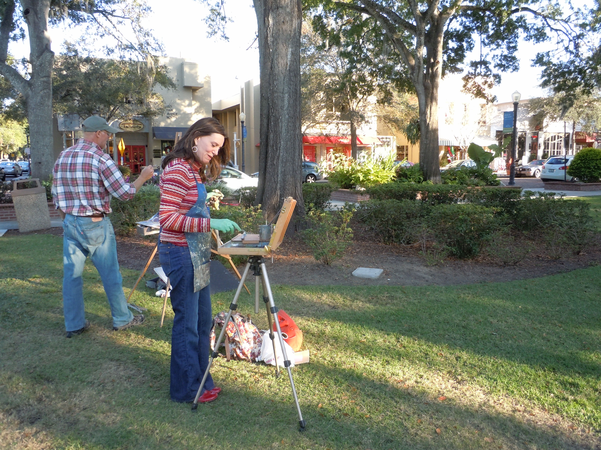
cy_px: 225
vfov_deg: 49.7
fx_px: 486
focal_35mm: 28
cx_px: 300
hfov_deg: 63.4
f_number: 3.7
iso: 200
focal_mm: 5
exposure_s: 1/125
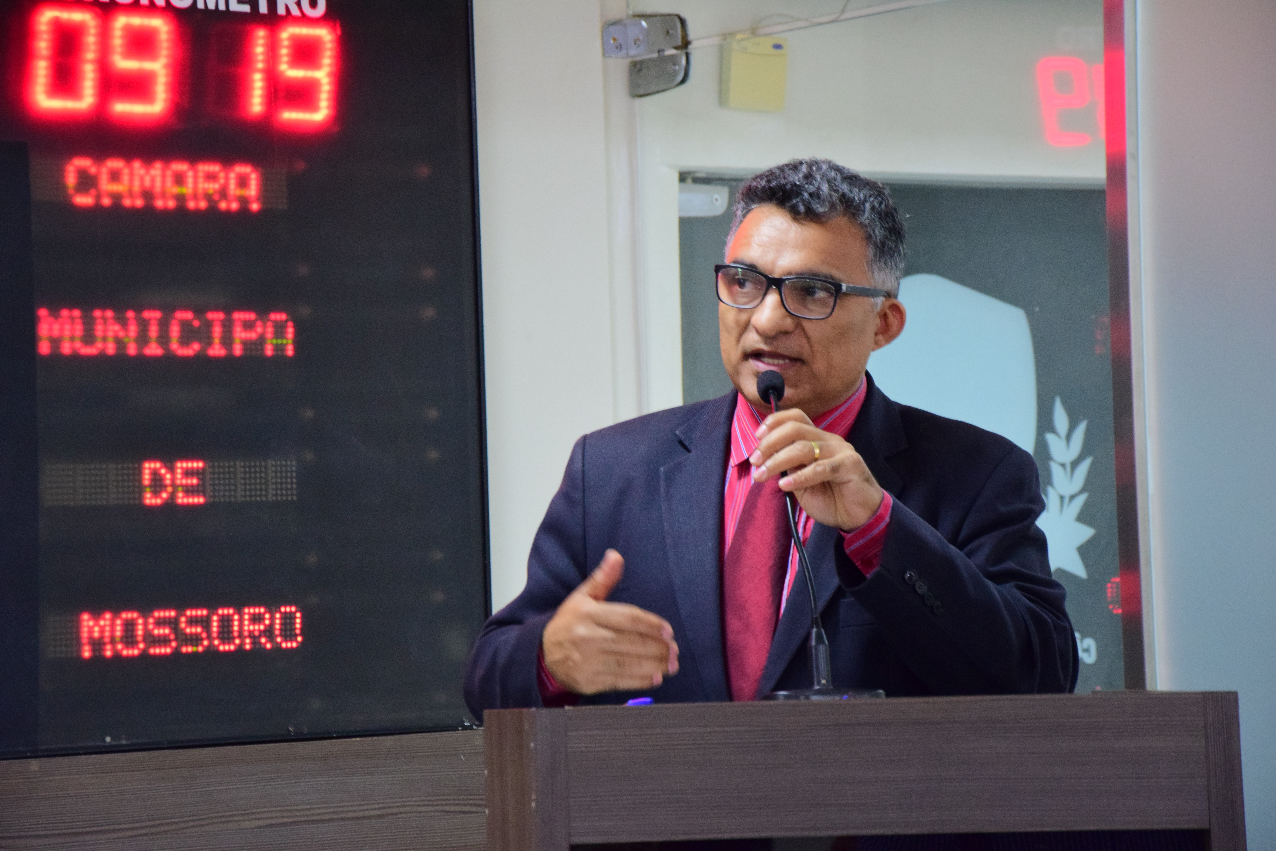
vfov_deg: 10.2
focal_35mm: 135
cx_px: 638
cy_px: 426
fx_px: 4785
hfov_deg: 15.2
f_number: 5.6
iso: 2000
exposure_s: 1/60
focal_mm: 90
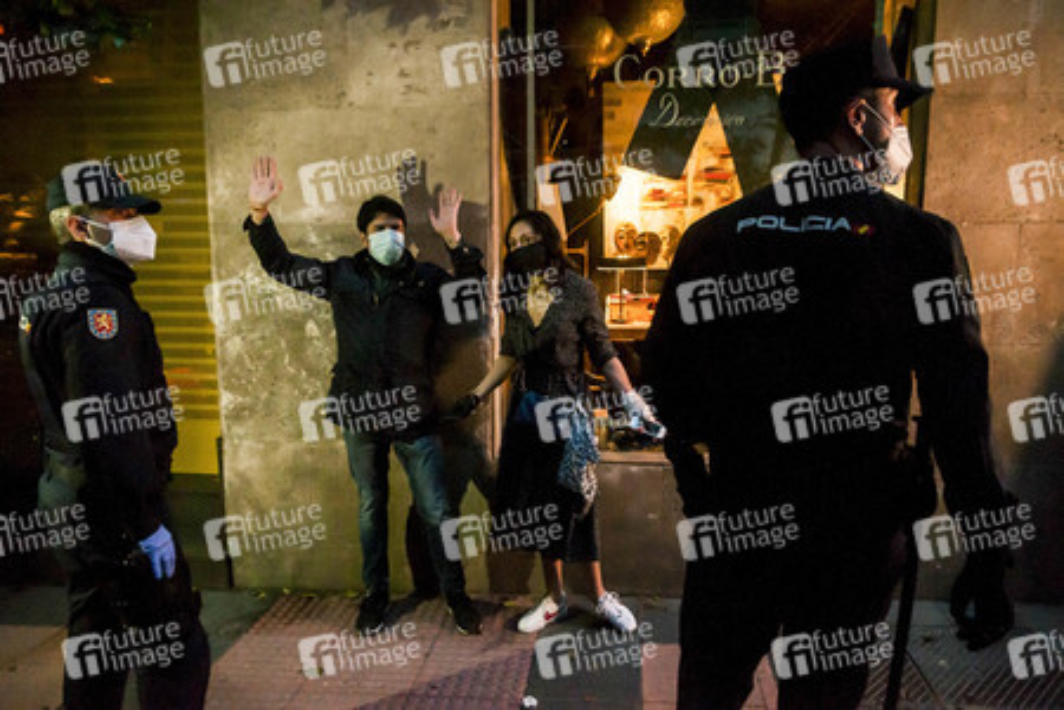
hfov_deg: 70.4
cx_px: 532
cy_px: 355
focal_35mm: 26
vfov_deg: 50.4
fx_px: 754
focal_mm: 17
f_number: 2.8
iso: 800
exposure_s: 1/125
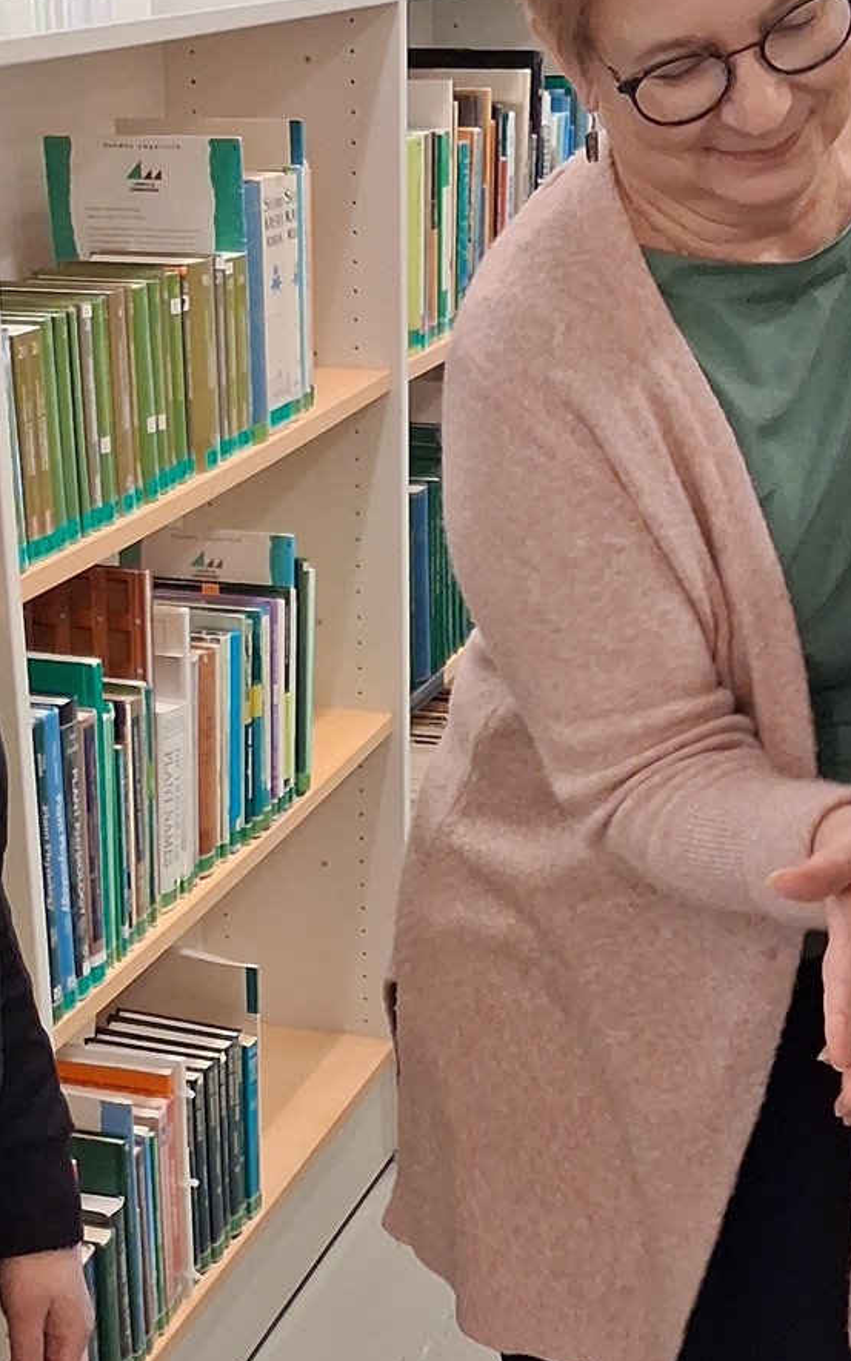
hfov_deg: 19.6
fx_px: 2450
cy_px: 920
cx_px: 277
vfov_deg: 30.8
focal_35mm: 66
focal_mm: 4
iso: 320
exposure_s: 1/100
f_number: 1.8
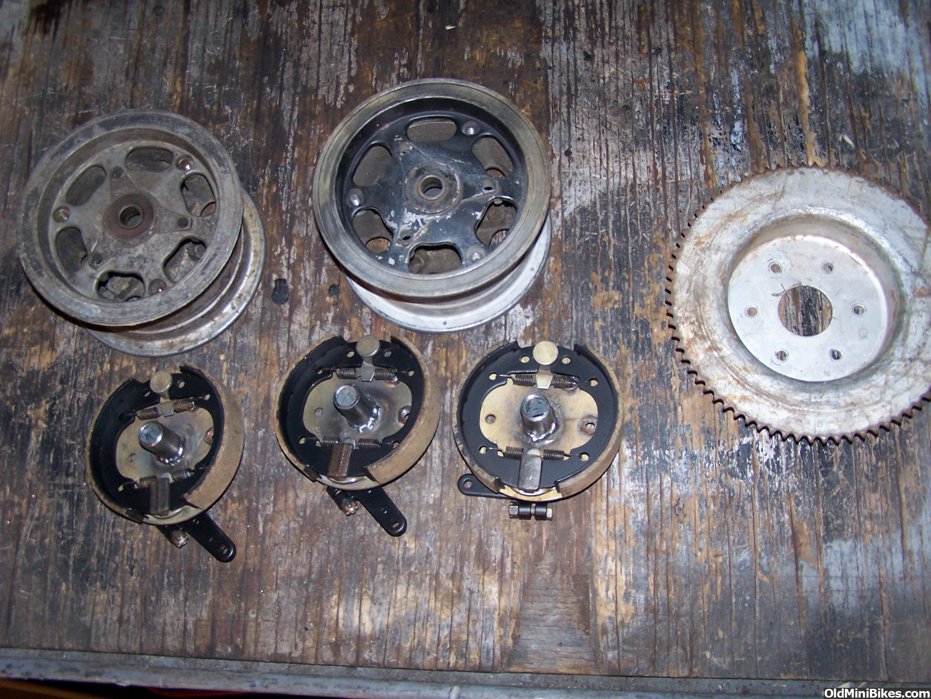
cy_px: 350
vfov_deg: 37.7
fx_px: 1022
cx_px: 466
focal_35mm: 38
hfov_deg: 49.0
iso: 140
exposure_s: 1/60
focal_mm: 6.3
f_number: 2.8
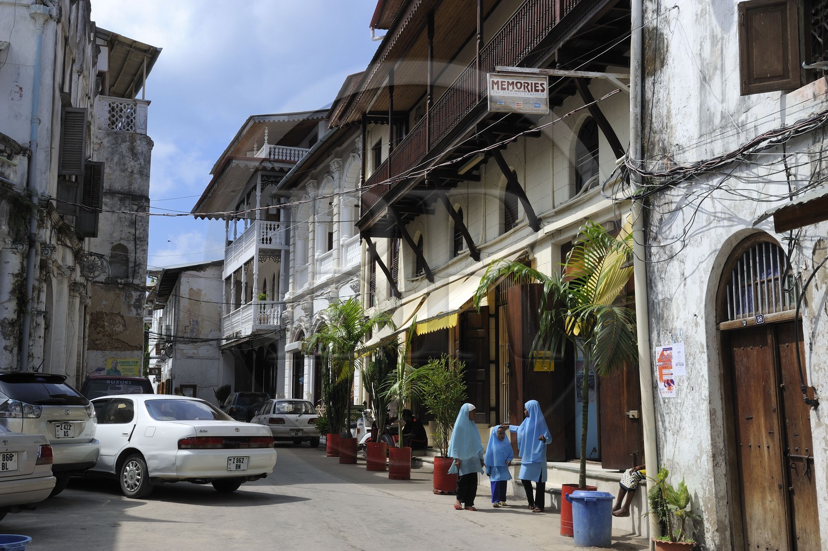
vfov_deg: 30.5
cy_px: 276
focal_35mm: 44
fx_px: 1011
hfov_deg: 44.5
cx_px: 414
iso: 200
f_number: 13
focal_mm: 44
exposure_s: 1/200
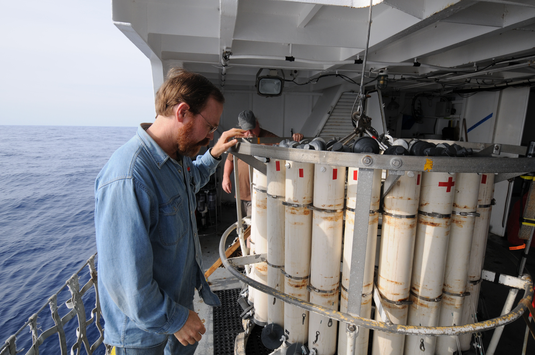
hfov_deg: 85.5
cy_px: 178
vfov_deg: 63.1
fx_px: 289
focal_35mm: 20
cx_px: 268
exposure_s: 1/200
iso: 200
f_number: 7.1
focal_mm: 13
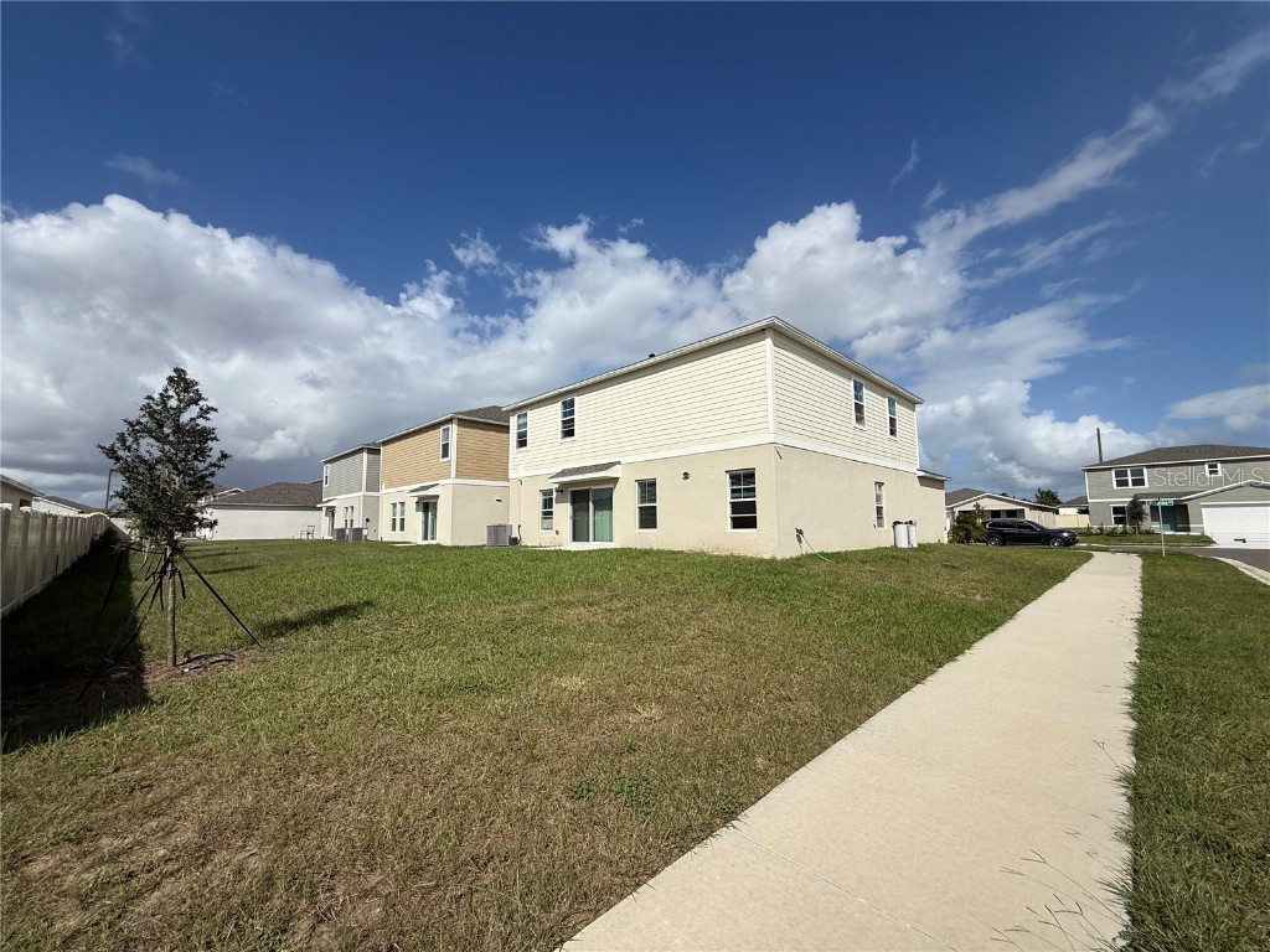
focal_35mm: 14
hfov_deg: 102.1
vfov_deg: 85.7
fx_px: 514
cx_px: 635
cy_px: 476
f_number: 2.2
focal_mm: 2.22
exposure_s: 1/6173
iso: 50
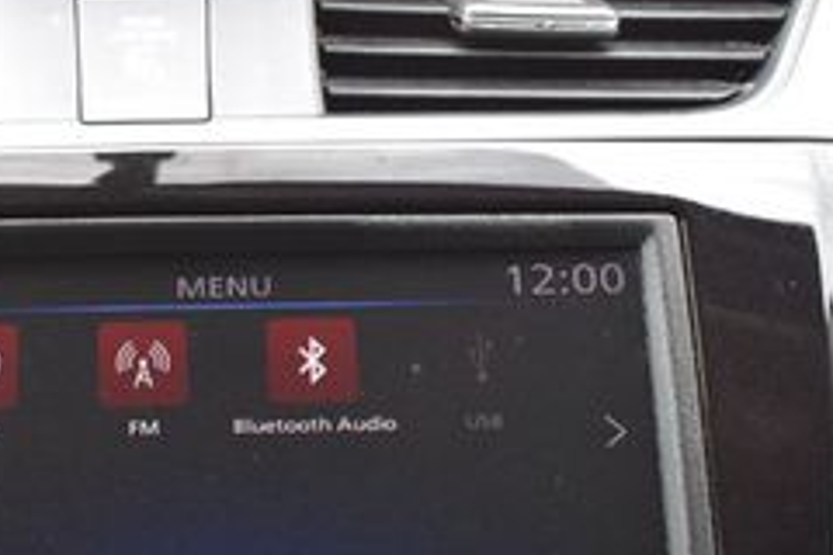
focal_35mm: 88
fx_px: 2036
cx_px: 142
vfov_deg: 15.4
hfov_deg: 22.7
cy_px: 465
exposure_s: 1/30
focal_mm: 22
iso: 400
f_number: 7.1
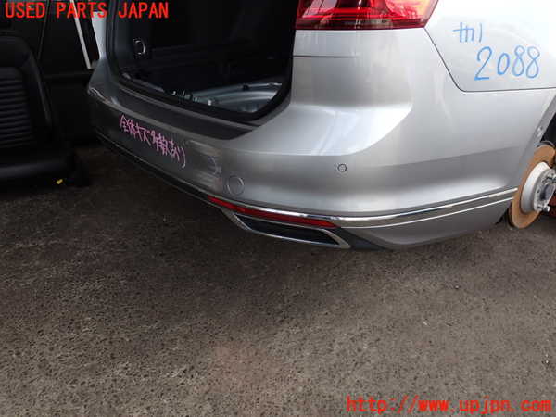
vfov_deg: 46.8
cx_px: 278
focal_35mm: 30
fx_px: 482
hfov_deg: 60.0
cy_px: 208
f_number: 3.2
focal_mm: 5.4
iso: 100
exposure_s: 1/125
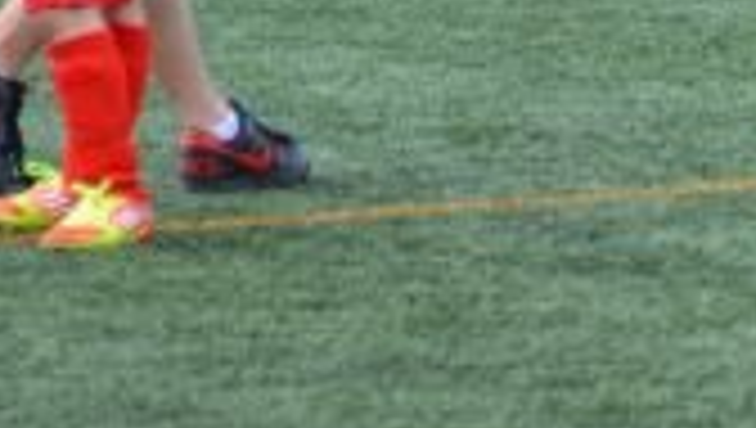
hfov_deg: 3.7
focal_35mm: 588
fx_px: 11799
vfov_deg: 2.1
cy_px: -209
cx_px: 936
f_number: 5.3
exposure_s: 1/640
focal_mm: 105
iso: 400
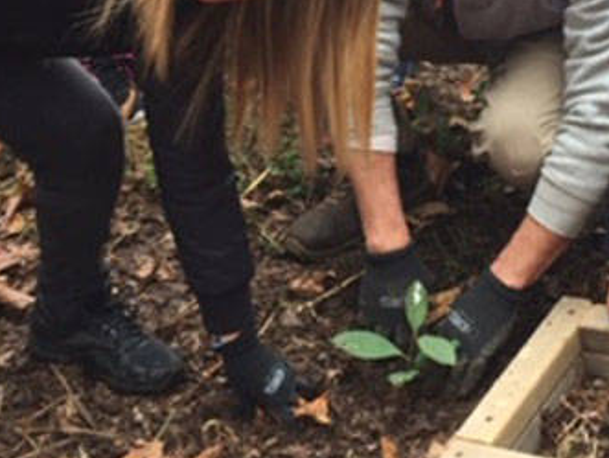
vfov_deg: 17.4
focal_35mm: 84
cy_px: 81
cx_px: 508
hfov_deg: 22.9
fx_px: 1479
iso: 32
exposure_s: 1/50
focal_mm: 4.15
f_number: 2.2
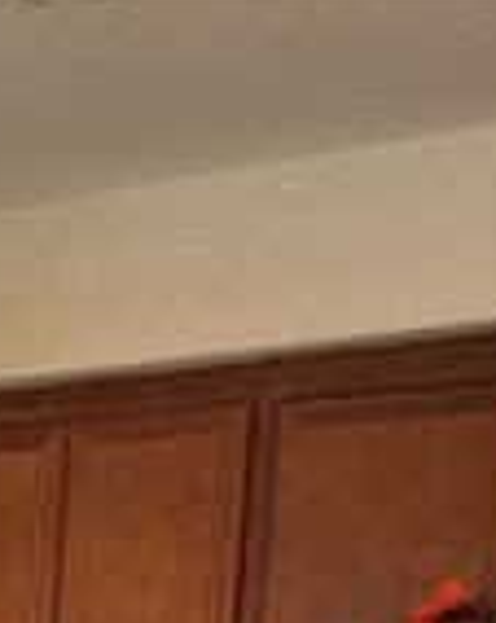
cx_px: -562
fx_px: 2356
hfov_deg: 10.8
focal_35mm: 128
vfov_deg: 13.8
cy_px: 1031
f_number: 2.2
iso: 40
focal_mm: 4.15
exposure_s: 1/15
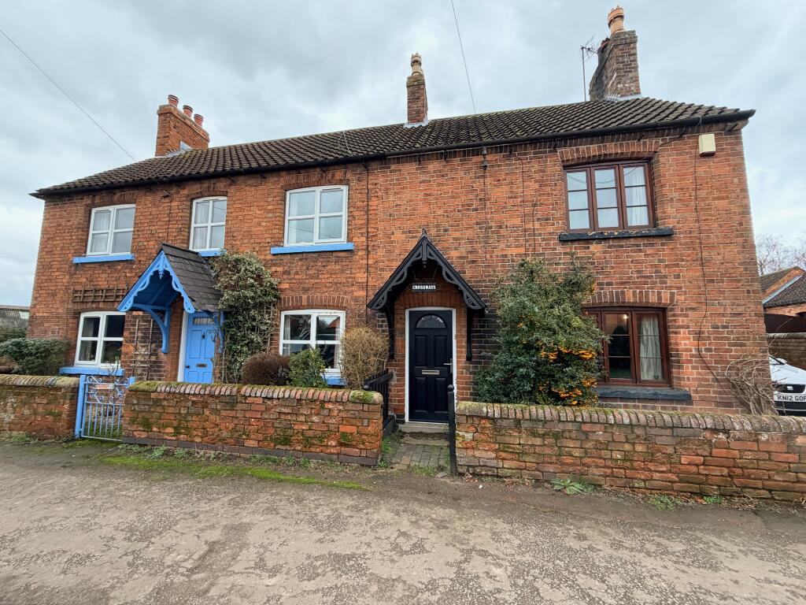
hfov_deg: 102.1
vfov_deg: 85.7
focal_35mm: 14
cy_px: 302
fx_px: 326
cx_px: 403
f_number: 2.2
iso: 160
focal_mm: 2.22
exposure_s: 1/121
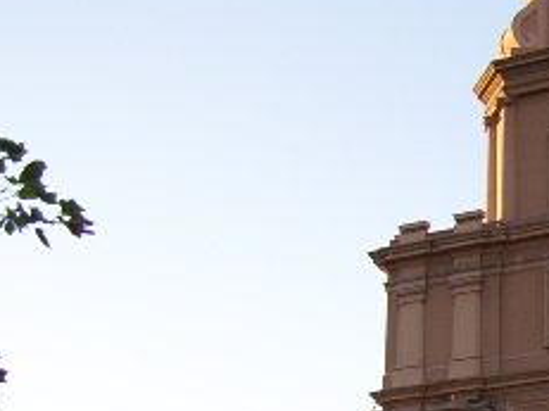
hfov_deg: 19.6
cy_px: 349
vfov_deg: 15.1
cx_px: 566
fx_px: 1538
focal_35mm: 97
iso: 100
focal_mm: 5.95
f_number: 2.8
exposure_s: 1/192
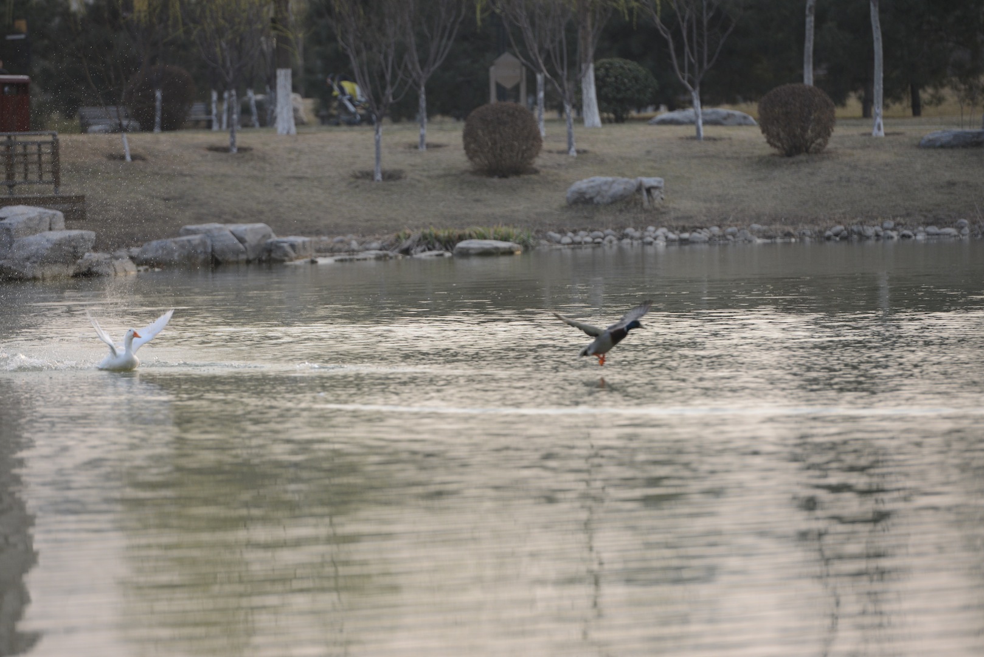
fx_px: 5468
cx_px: 492
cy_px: 328
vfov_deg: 6.9
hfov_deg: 10.3
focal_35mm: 200
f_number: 3.5
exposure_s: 1/2000
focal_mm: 200
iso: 640
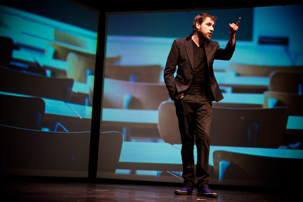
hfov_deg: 28.8
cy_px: 101
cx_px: 152
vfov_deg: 19.5
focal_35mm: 70
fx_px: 589
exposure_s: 1/160
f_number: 2.8
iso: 1600
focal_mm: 70
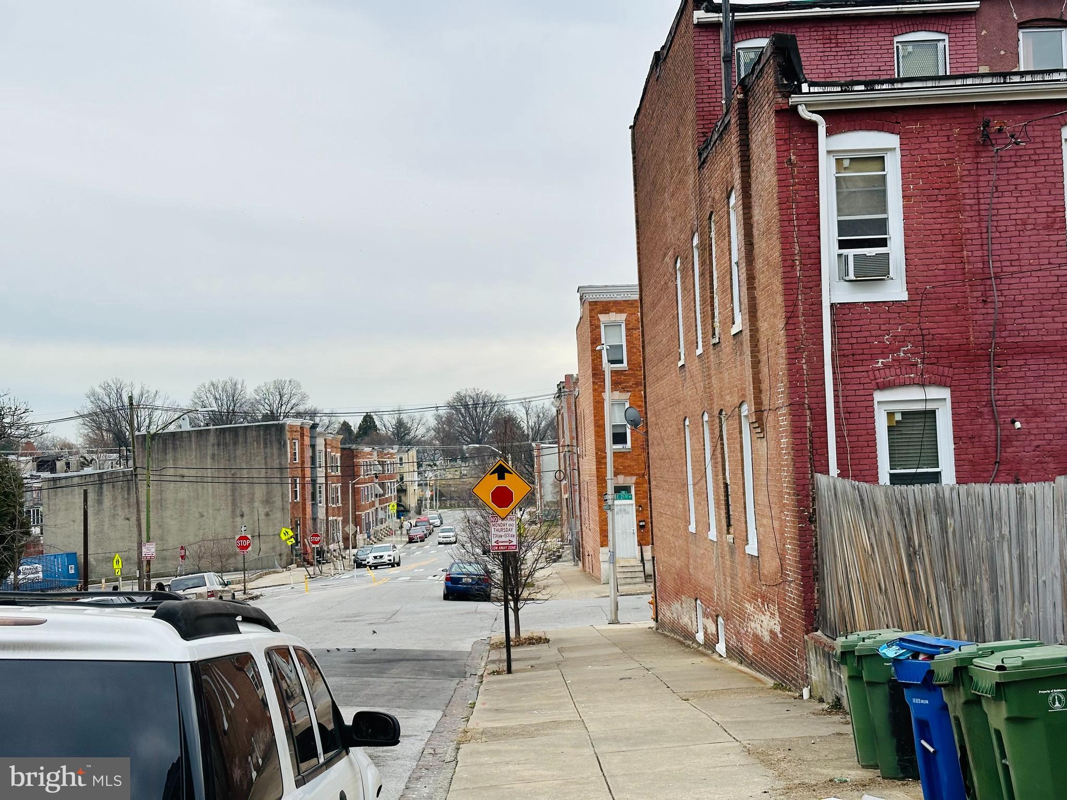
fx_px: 1480
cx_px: 534
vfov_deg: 30.3
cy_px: 400
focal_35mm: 48
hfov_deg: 39.7
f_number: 1.78
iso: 64
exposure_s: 1/2070
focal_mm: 6.86
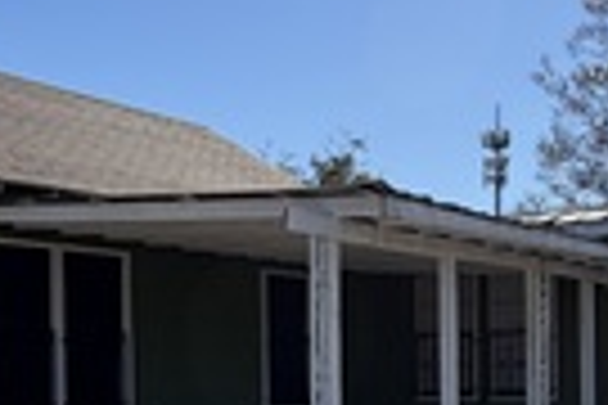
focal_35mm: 69
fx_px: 1165
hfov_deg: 29.2
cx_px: 239
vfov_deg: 19.0
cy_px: 432
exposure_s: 1/770
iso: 32
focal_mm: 2.22
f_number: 2.2
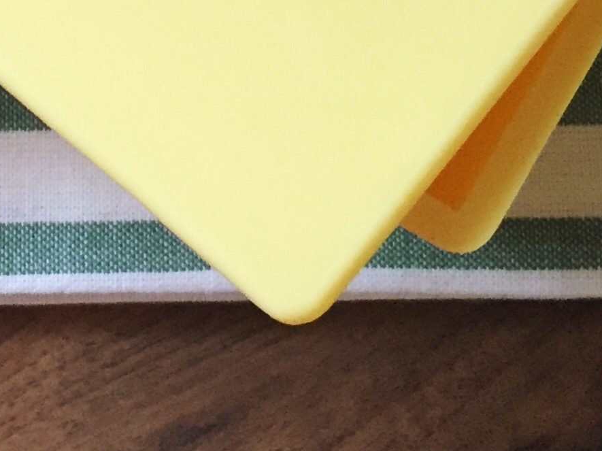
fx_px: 1860
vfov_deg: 13.2
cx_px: 50
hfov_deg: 18.1
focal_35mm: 107
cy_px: -191
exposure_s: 1/30
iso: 160
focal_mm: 4.15
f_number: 2.2
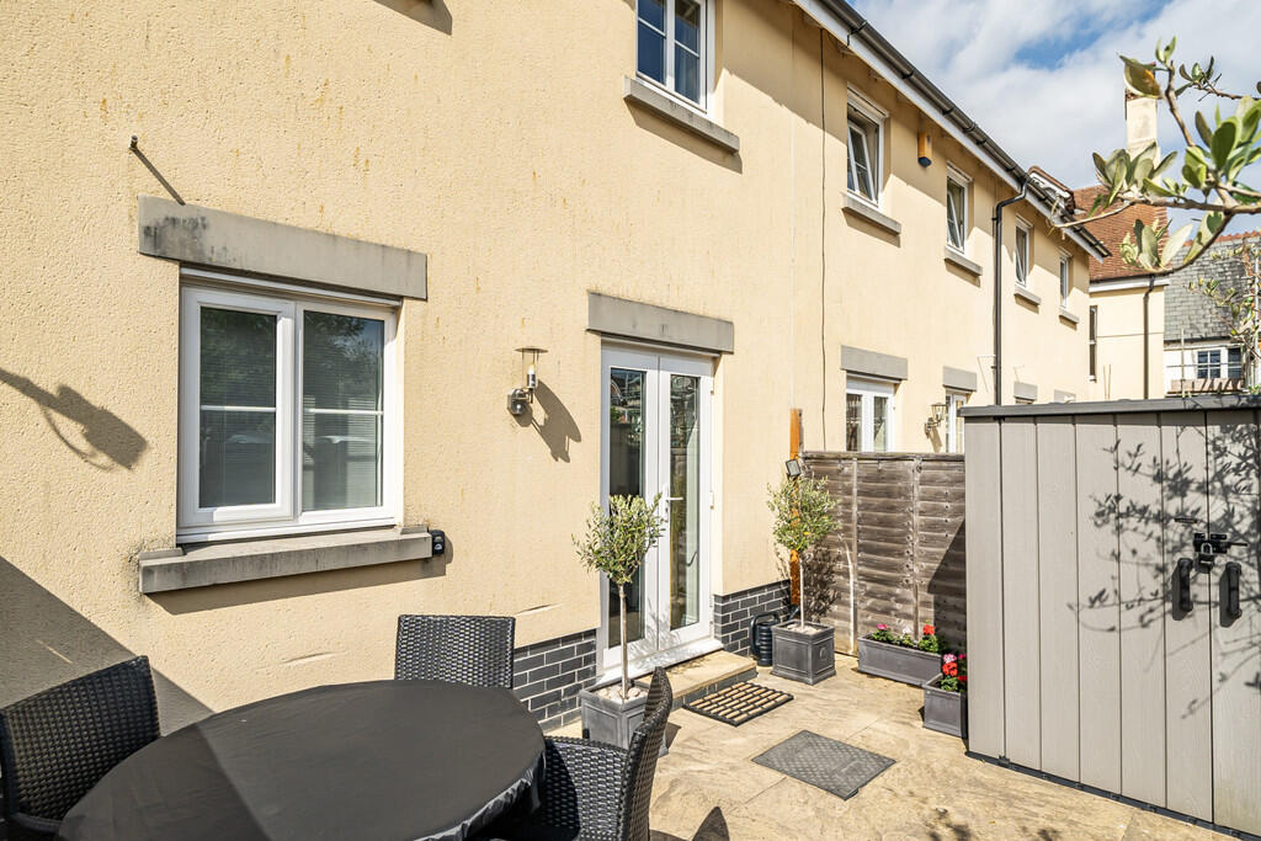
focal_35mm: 18
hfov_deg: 90.0
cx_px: 630
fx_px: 631
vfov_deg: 67.4
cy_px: 420
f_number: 8
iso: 400
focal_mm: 12
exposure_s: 1/800
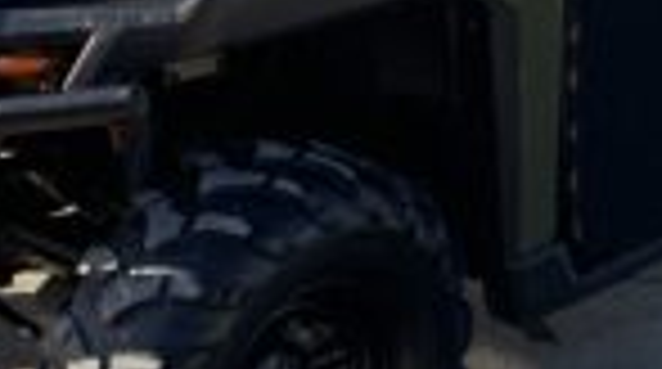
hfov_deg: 15.5
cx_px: 468
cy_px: -122
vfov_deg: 8.6
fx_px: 2418
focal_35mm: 138
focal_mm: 3
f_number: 1.8
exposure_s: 1/883
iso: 16
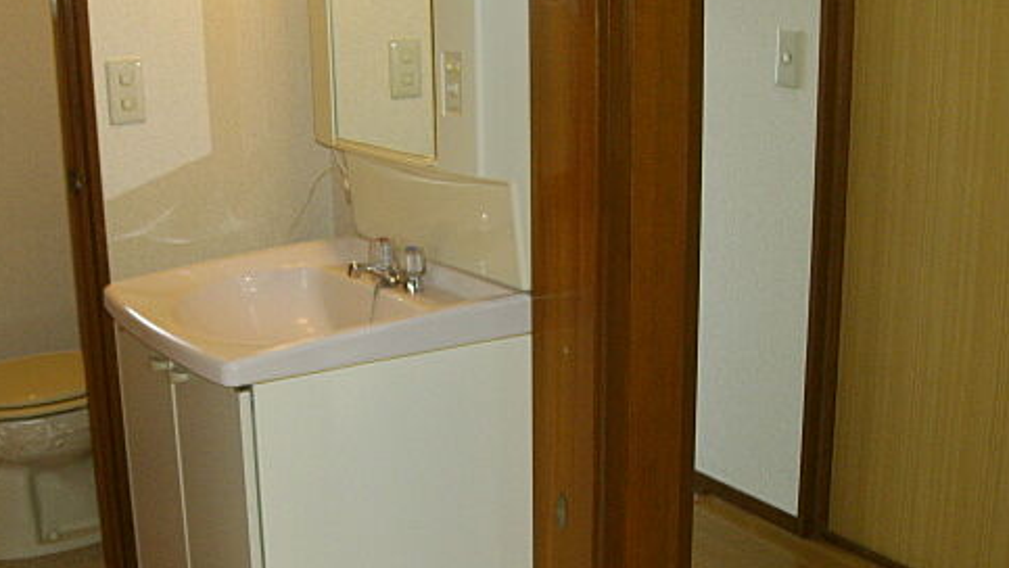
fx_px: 1392
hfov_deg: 39.9
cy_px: 351
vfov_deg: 23.0
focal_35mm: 52
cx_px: 491
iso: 160
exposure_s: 1/50
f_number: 2.7
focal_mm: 6
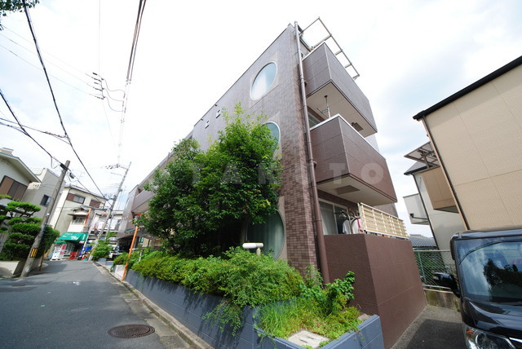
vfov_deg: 90.1
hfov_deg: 112.6
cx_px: 261
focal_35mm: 12
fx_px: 174
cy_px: 174
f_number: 9
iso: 200
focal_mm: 8
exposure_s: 1/125
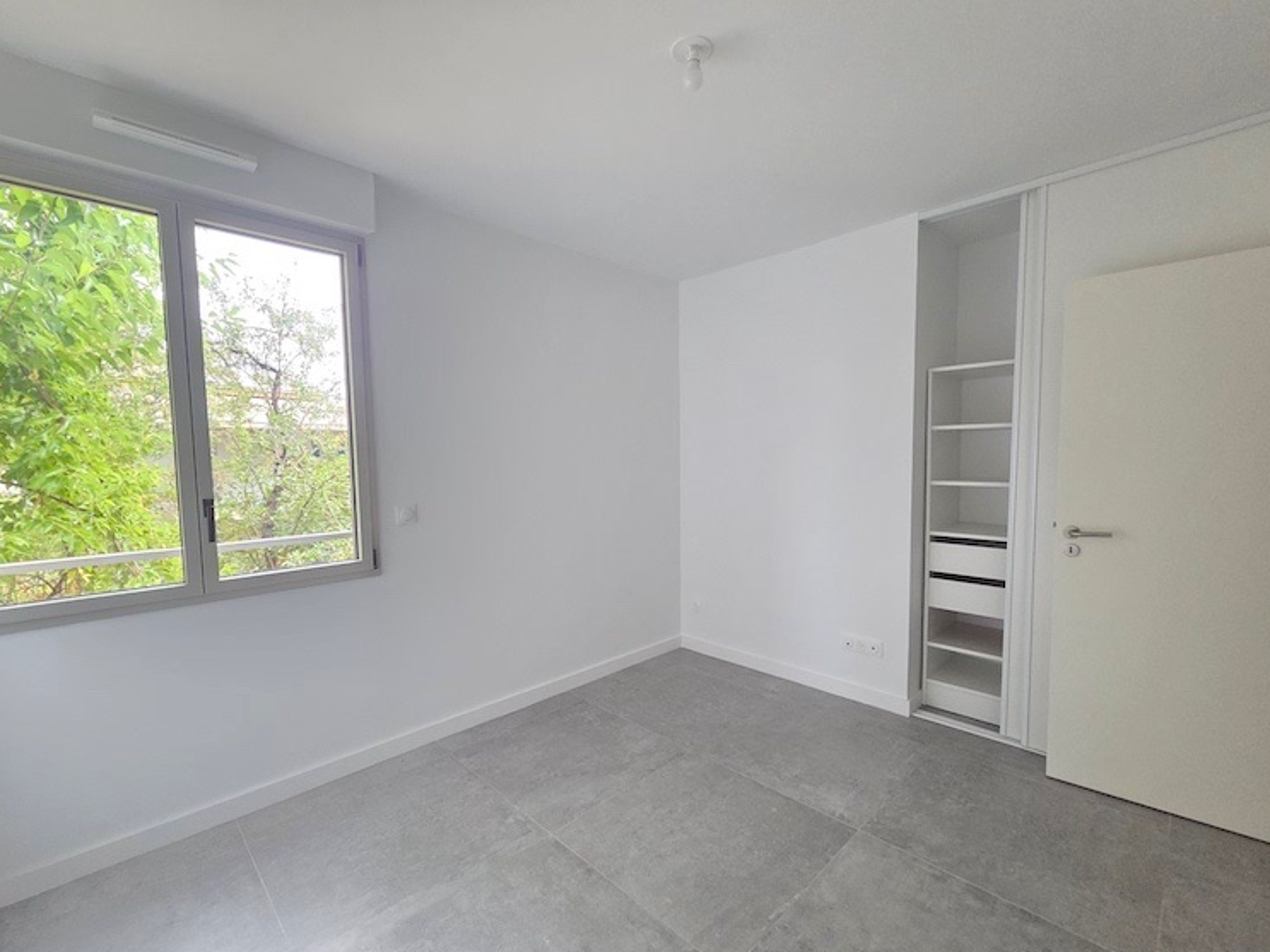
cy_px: 499
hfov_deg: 102.1
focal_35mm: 14
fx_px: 514
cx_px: 632
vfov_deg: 85.6
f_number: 2.2
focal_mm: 2.2
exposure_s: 1/100
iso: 640
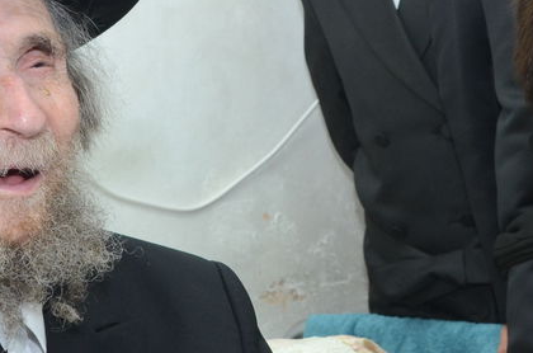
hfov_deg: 18.4
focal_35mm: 110
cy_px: 149
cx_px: 440
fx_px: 1625
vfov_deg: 12.4
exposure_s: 1/160
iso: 640
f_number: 5.6
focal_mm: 22
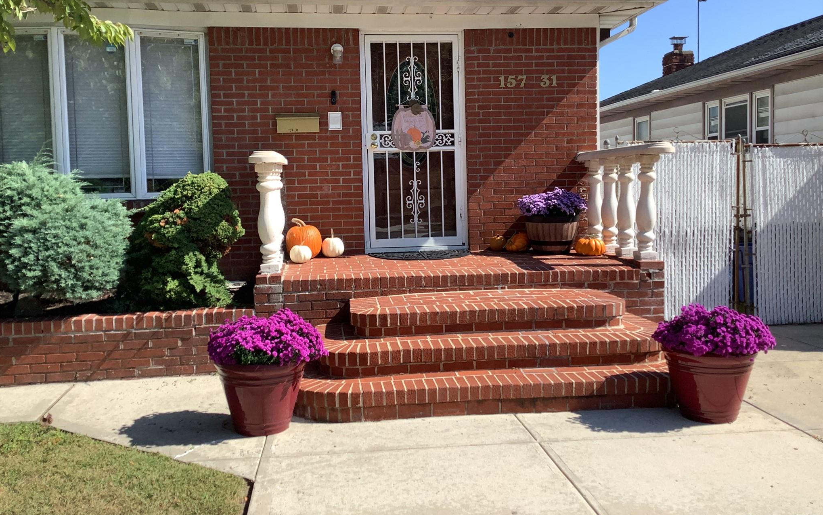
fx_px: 740
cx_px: 411
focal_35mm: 33
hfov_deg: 58.1
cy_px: 219
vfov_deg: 38.3
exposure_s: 1/895
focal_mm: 3.3
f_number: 2.4
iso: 25
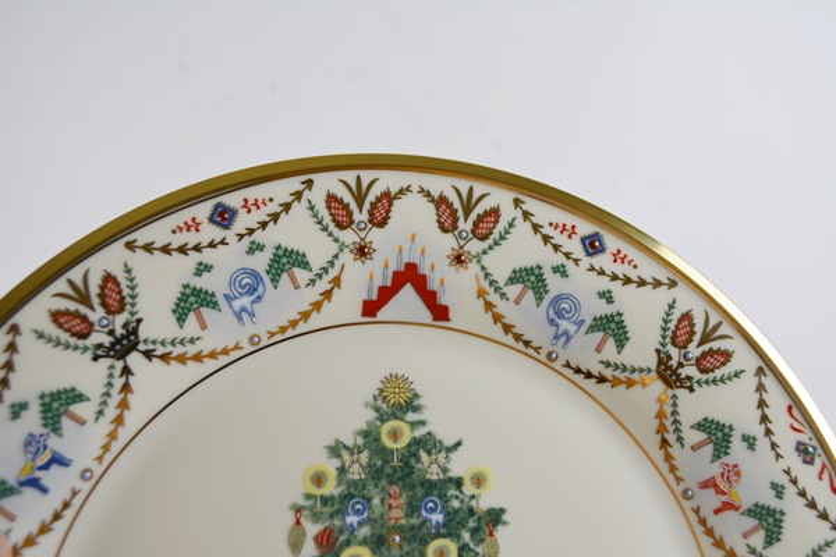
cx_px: 418
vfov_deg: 36.9
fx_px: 836
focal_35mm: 36
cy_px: 278
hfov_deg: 53.1
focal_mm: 24
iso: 200
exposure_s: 1/125
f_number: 5.6
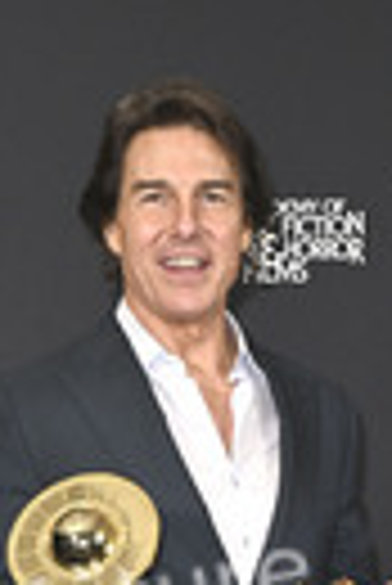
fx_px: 2150
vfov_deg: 14.5
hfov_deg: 10.4
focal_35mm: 132
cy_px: 882
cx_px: 225
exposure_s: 1/320
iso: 2000
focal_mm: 43
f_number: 5.6
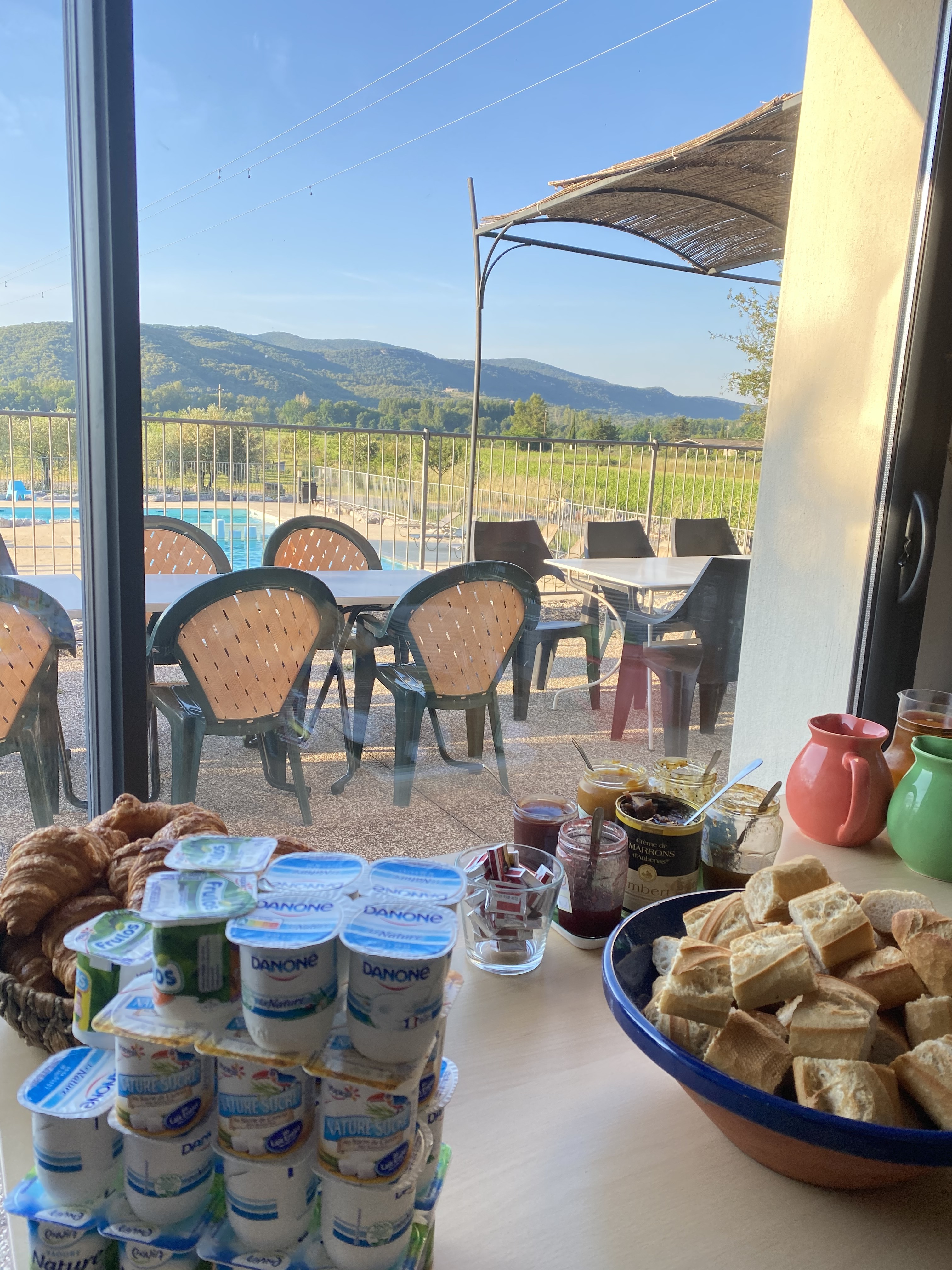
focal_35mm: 26
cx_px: 476
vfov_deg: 67.3
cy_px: 635
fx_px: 953
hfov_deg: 53.1
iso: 32
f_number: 1.8
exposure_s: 1/268
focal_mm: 4.25
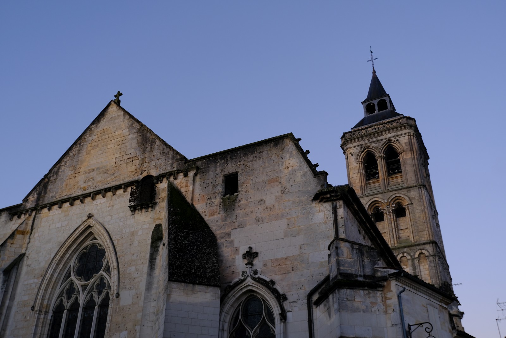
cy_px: 169
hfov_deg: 54.4
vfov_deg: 37.9
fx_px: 492
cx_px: 253
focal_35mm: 35
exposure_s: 1/100
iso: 320
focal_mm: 23.5
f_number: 4.4
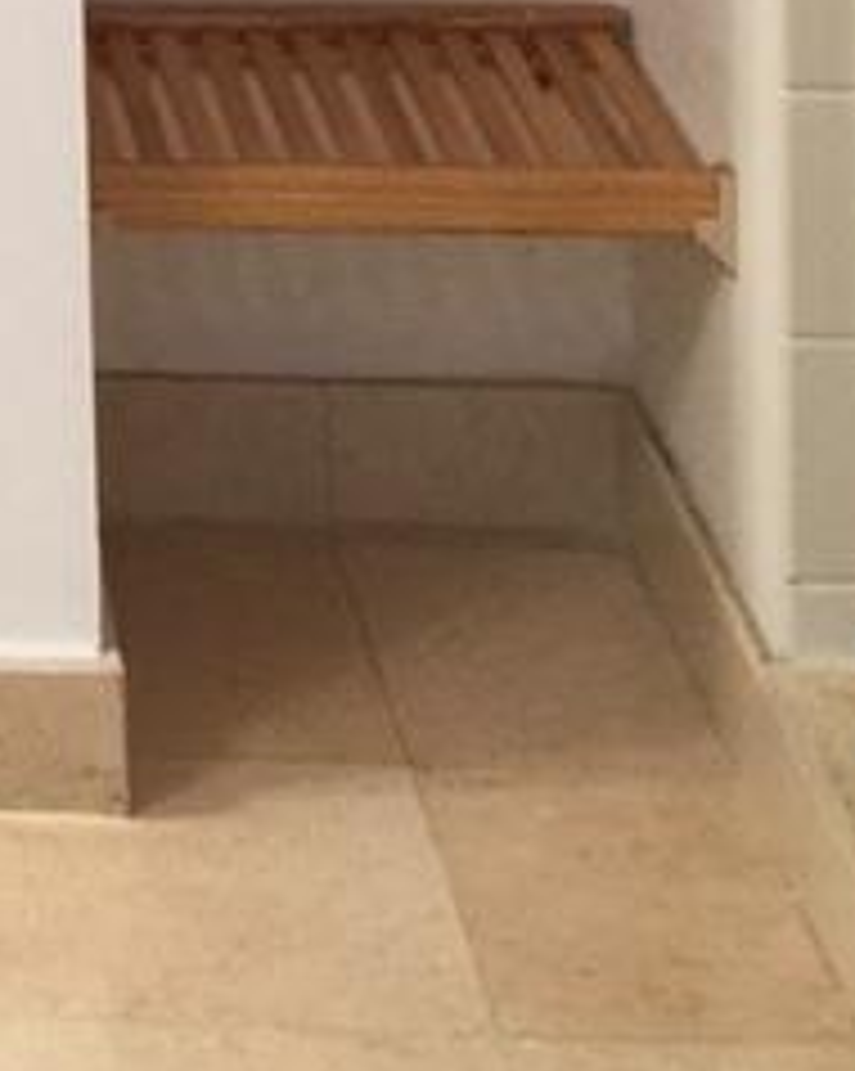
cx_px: -1012
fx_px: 4529
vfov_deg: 12.2
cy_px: -927
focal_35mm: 143
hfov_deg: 9.8
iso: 32
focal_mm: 4.15
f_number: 2.2
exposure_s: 1/15
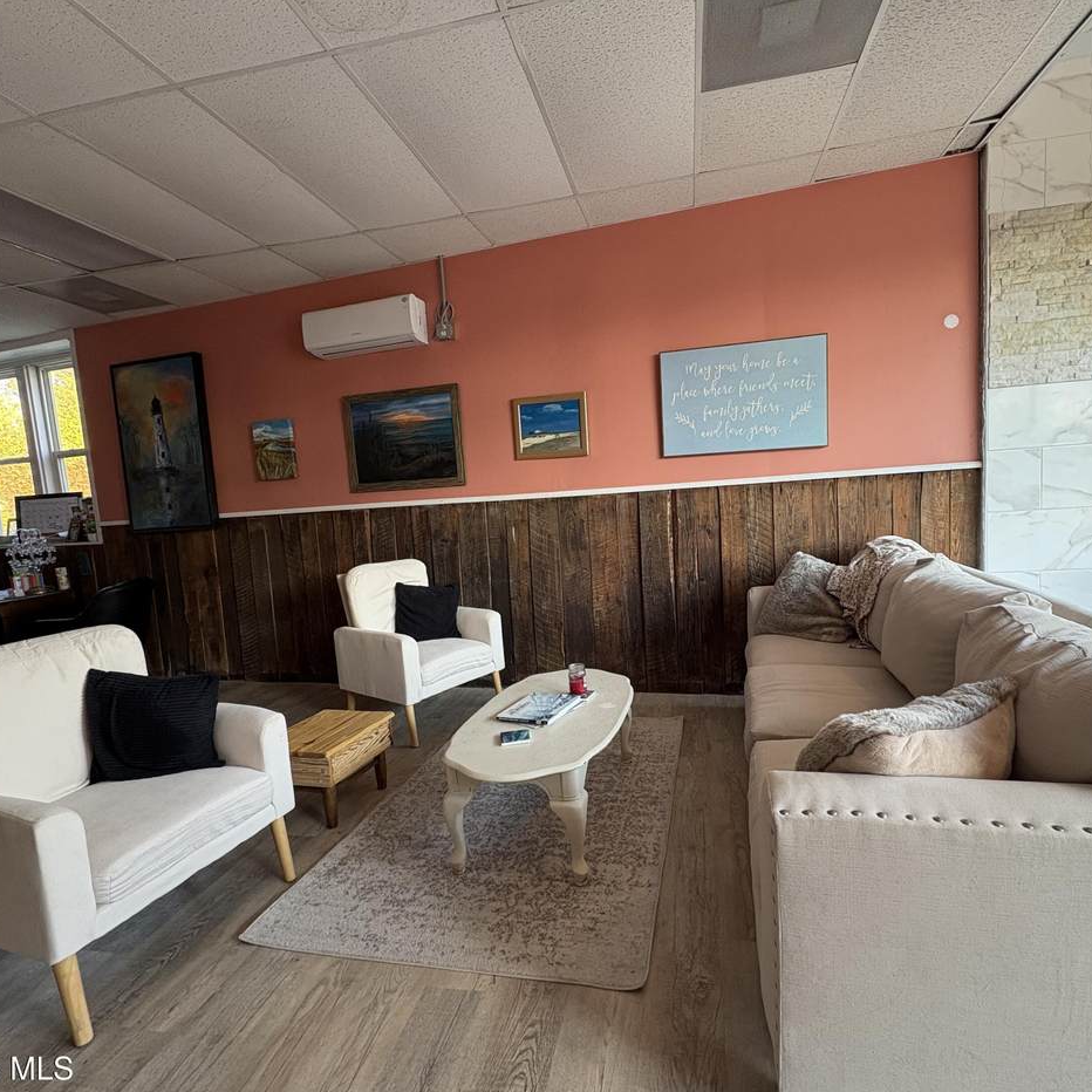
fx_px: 607
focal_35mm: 17
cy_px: 558
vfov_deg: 84.0
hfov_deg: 83.8
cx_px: 583
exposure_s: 1/60
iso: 160
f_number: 2.2
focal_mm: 2.22
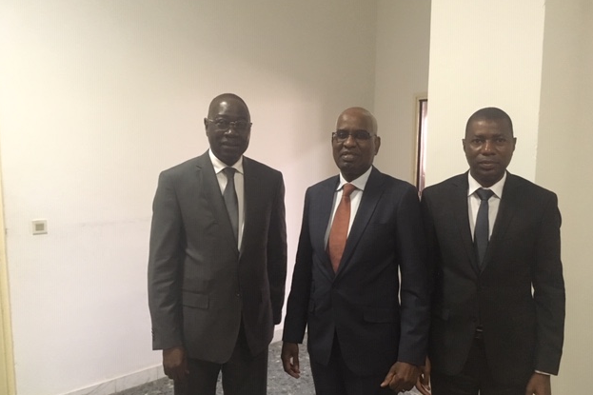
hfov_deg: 60.3
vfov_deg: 42.3
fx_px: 510
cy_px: 210
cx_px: 295
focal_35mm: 31
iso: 250
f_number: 2.2
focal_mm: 4.15
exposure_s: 1/17
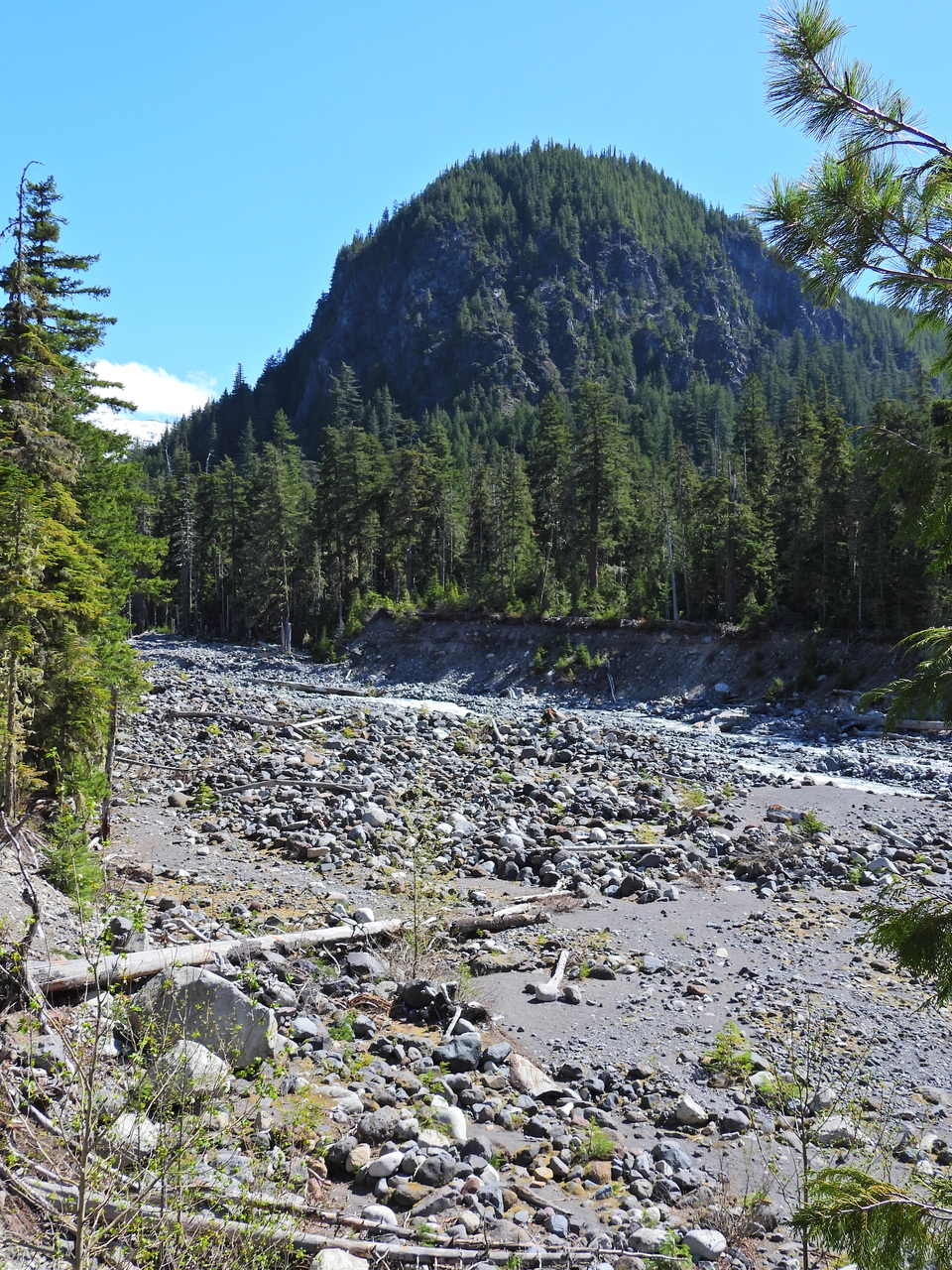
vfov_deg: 52.6
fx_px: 1283
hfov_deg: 40.7
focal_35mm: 35
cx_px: 476
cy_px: 635
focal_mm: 6.2
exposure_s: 1/1000
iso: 100
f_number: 3.2
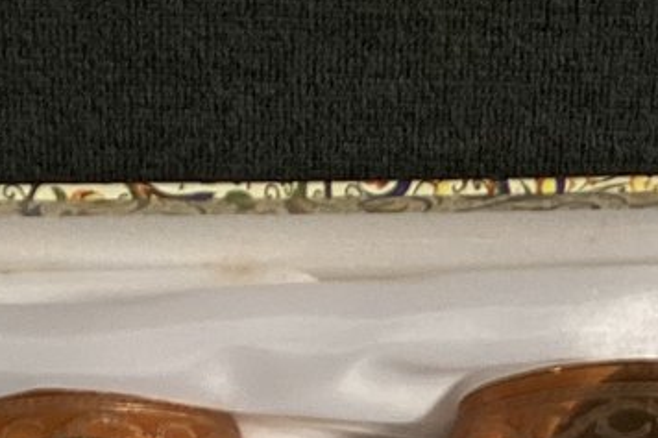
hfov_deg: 15.0
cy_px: 1038
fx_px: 2503
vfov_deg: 9.0
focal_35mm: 137
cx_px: 400
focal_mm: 3.3
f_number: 2.4
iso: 100
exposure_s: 1/100
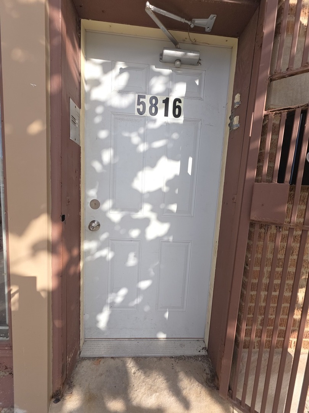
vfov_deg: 106.2
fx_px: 155
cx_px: 154
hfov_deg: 89.9
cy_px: 206
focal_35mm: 13
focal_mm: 2.2
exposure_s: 1/512
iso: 20
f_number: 1.9
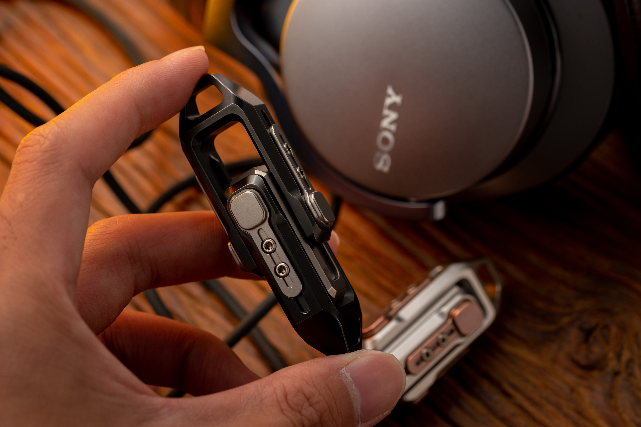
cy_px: 214
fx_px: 1603
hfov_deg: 22.6
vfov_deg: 15.2
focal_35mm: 90
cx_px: 320
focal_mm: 90
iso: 640
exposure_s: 1/125
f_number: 9
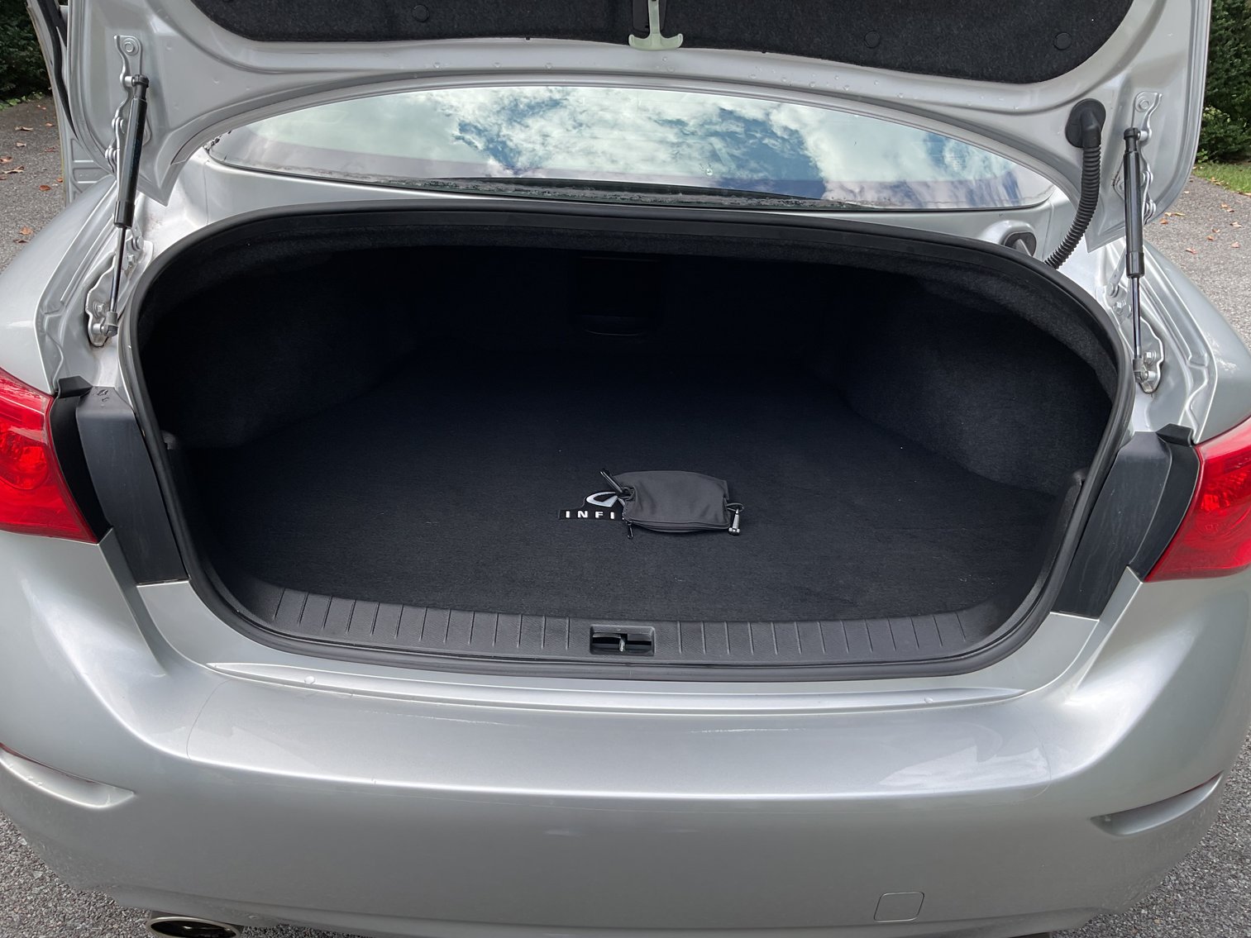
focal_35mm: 29
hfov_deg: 61.7
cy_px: 469
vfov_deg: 48.2
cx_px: 626
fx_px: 1048
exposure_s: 1/310
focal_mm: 3
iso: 16
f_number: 1.8
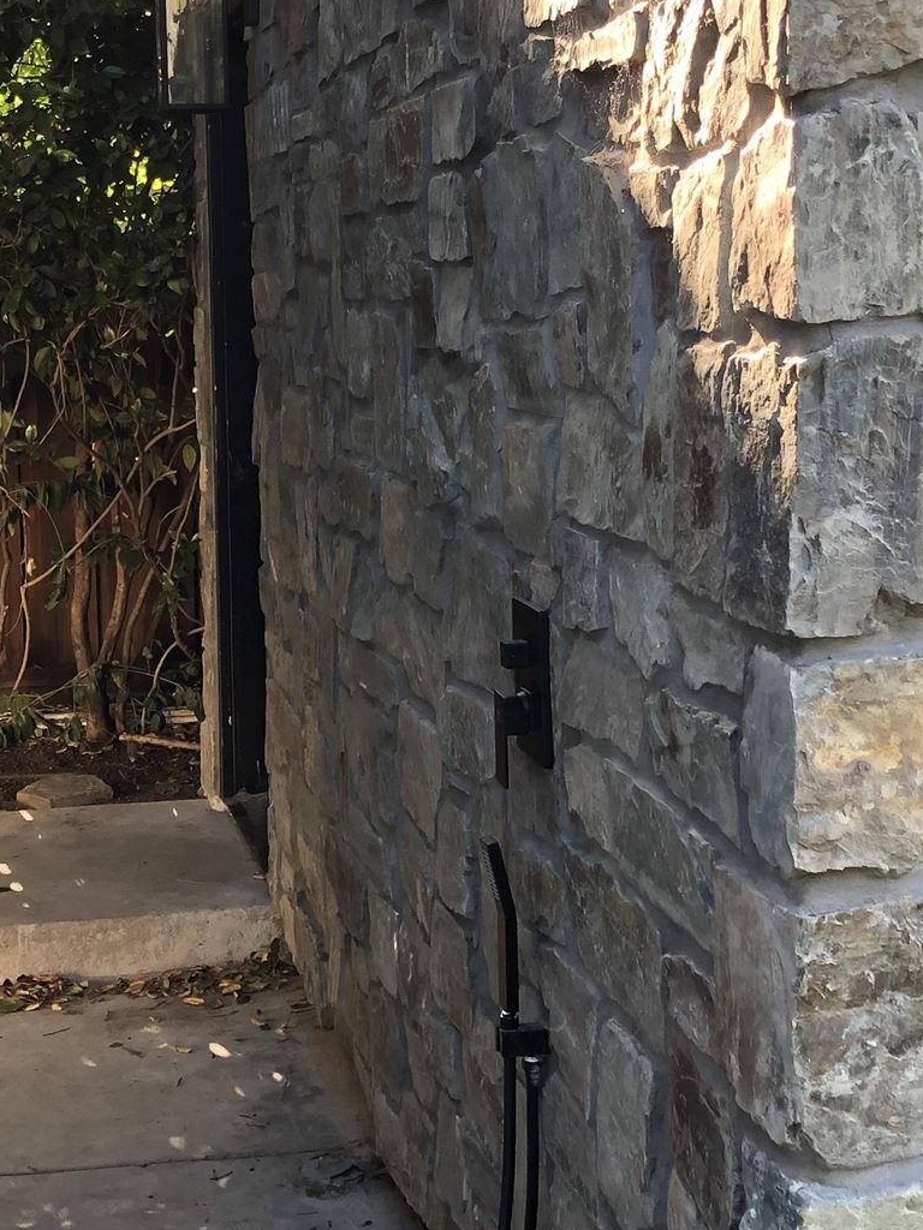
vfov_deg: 30.7
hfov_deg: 23.2
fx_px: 2240
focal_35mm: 63
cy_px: 543
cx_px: 303
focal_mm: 4
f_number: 1.8
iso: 50
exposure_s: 1/120
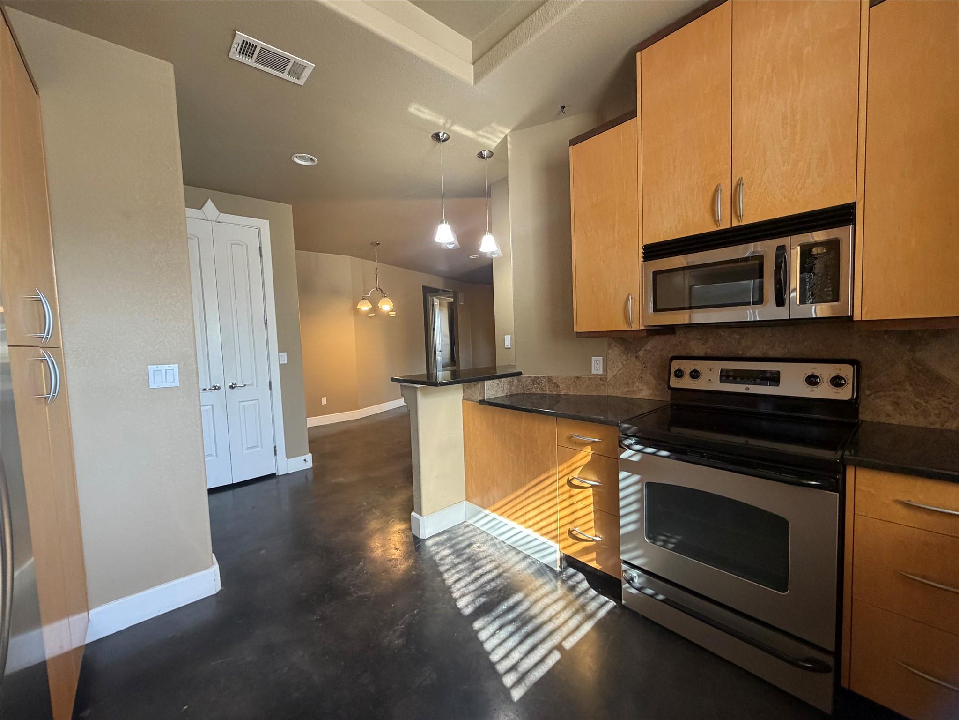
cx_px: 480
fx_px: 388
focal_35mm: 14
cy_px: 360
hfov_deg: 102.1
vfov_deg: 85.7
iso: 320
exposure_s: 1/60
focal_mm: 2.22
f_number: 2.2
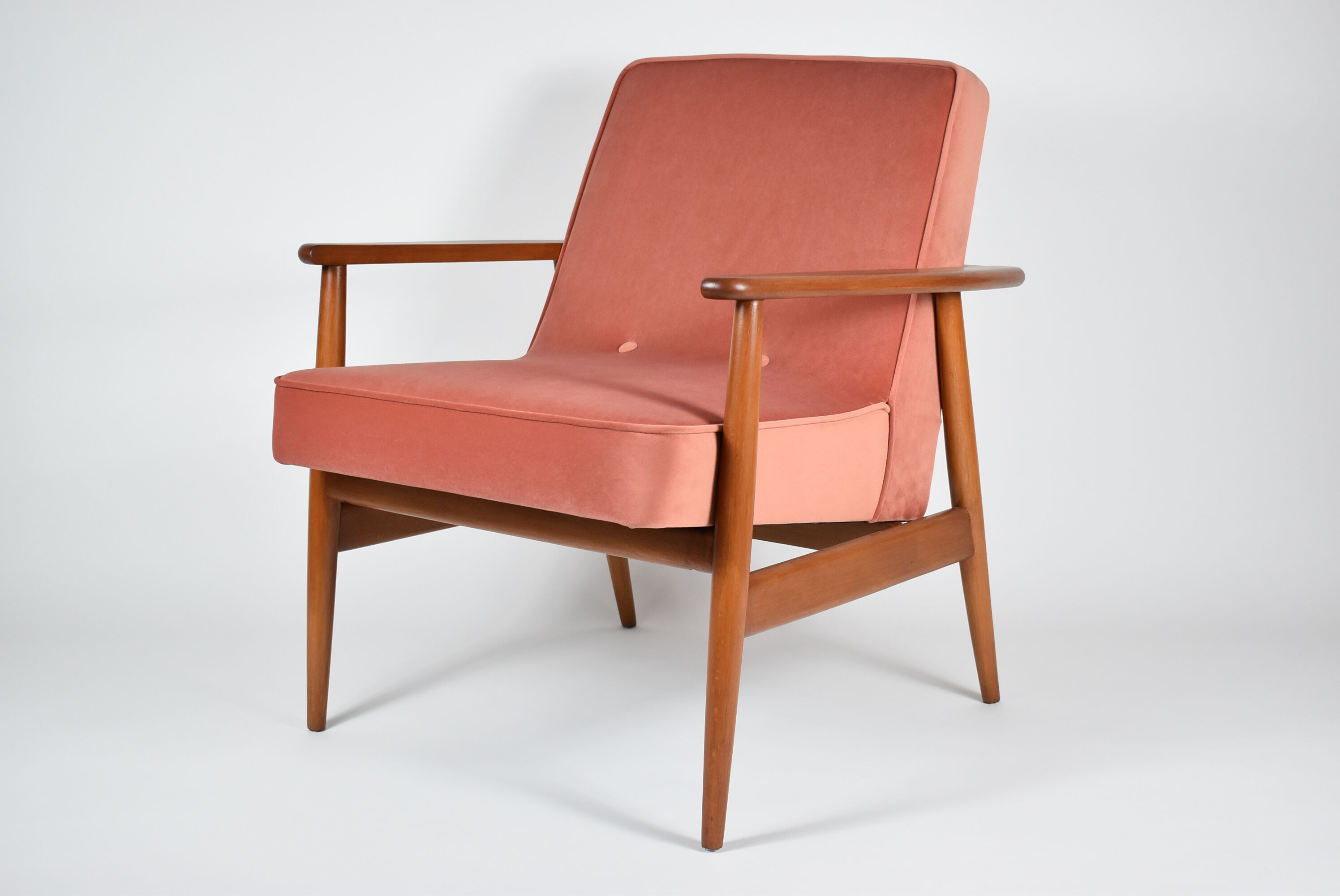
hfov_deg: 37.8
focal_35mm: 52
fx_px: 1956
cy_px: 448
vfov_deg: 25.8
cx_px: 670
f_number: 4.5
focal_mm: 35
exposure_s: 1/125
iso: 1000
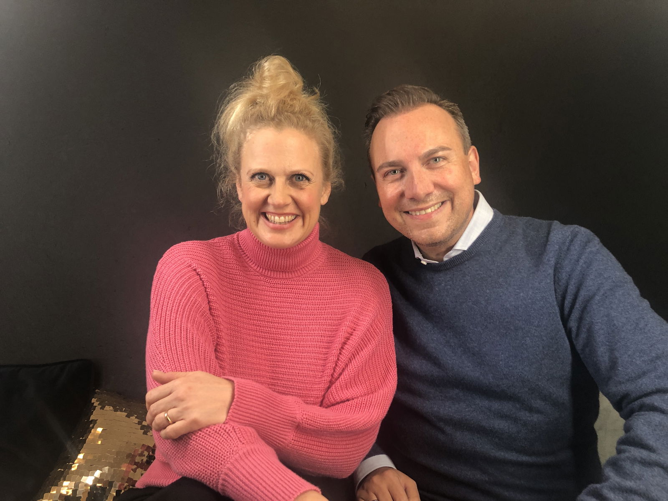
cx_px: 334
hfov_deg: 63.4
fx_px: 540
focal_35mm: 28
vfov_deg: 49.7
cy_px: 250
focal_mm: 4
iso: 40
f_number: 1.8
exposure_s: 1/17
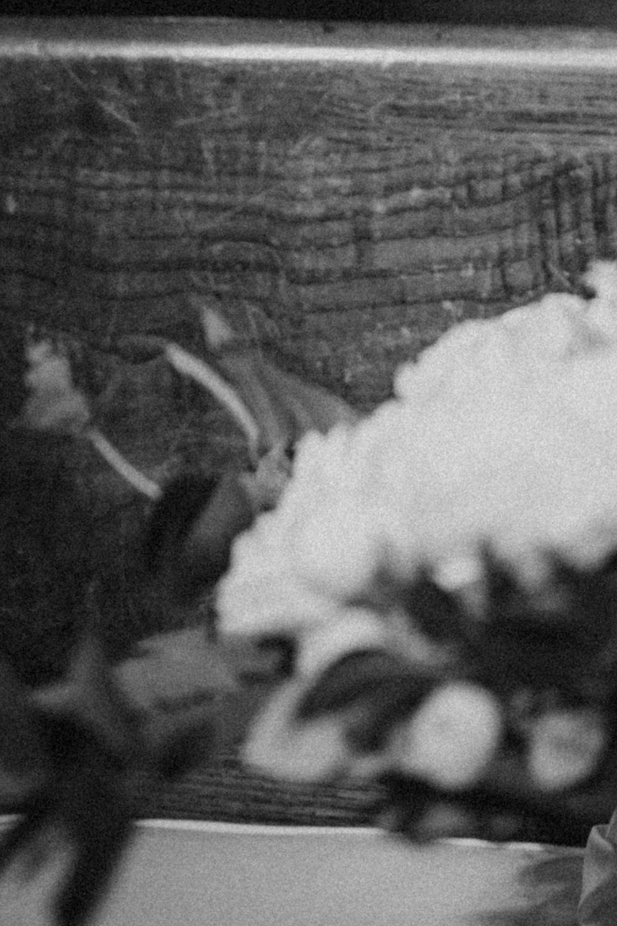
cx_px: 614
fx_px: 2287
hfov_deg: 15.1
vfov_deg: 21.6
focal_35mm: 89
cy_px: -115
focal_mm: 35
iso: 400
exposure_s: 1/100
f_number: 1.8
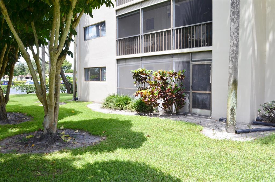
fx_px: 229
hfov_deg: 62.0
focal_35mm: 30
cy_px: 91
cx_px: 138
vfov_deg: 43.4
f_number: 10
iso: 400
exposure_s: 1/250
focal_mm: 20
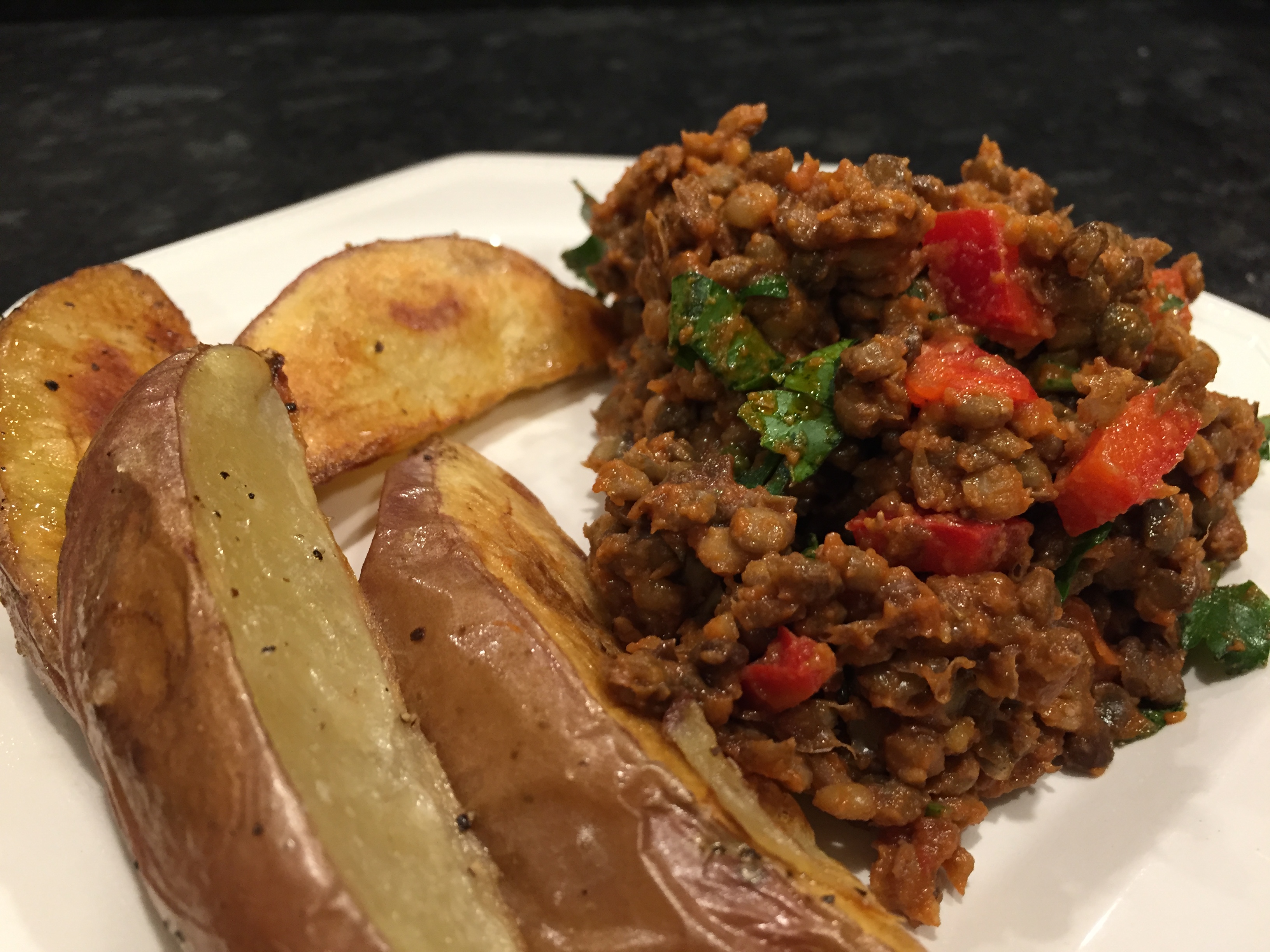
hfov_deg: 61.7
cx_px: 635
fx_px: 1064
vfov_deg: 48.2
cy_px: 476
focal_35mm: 29
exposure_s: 1/30
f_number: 2.2
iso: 125
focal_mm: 4.15
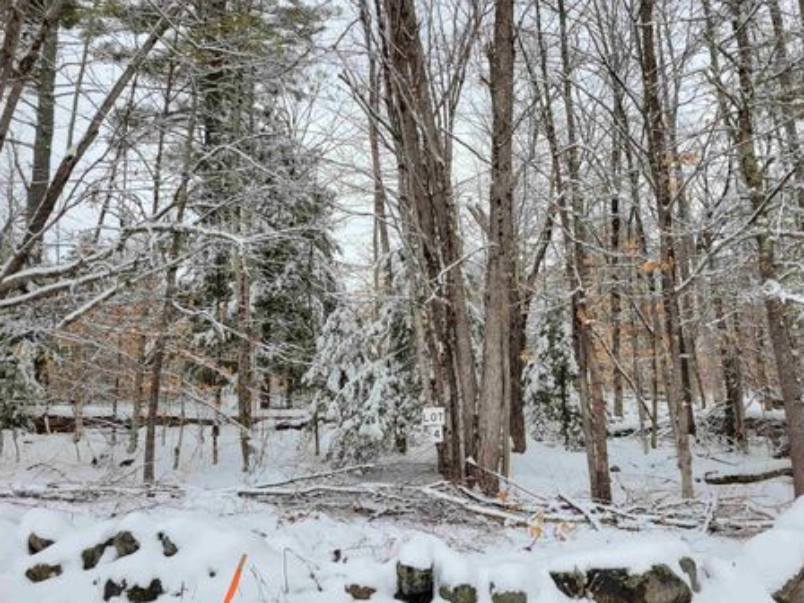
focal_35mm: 29
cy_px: 319
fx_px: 674
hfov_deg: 61.6
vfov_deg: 48.2
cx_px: 424
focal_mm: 5.4
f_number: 1.8
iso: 40
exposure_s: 1/621
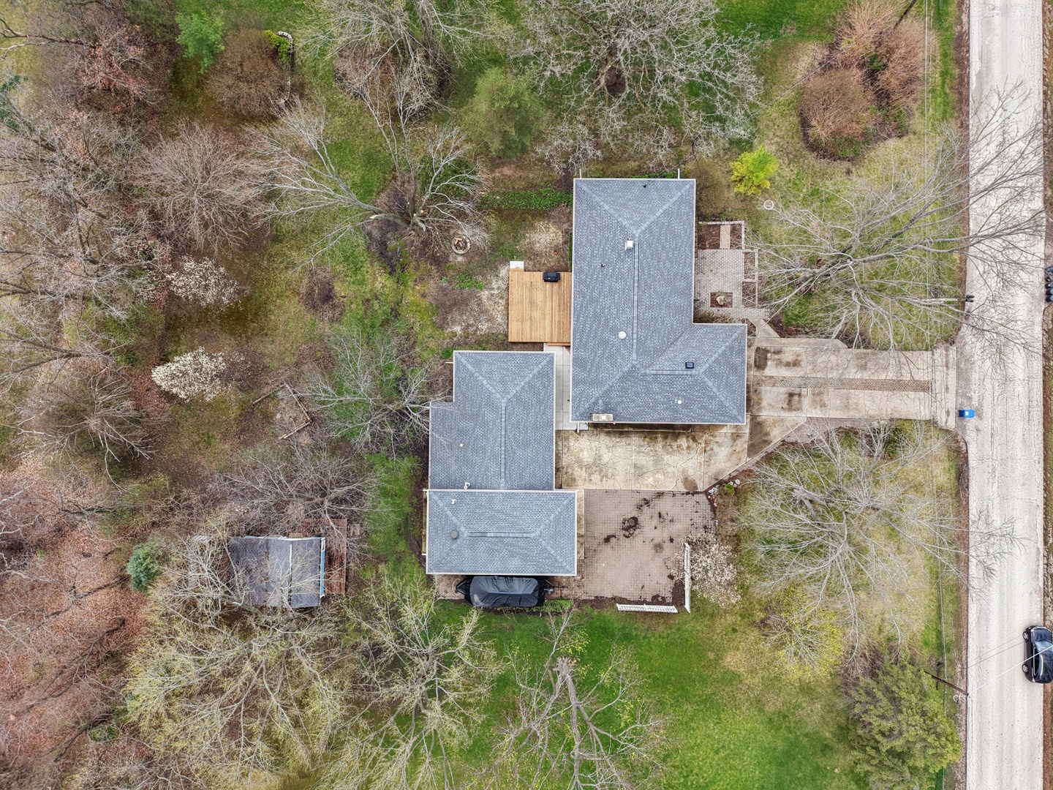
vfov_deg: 56.8
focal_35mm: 24
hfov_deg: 71.6
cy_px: 395
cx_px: 526
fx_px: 730
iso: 160
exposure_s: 1/2000
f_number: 1.8
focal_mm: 8.7
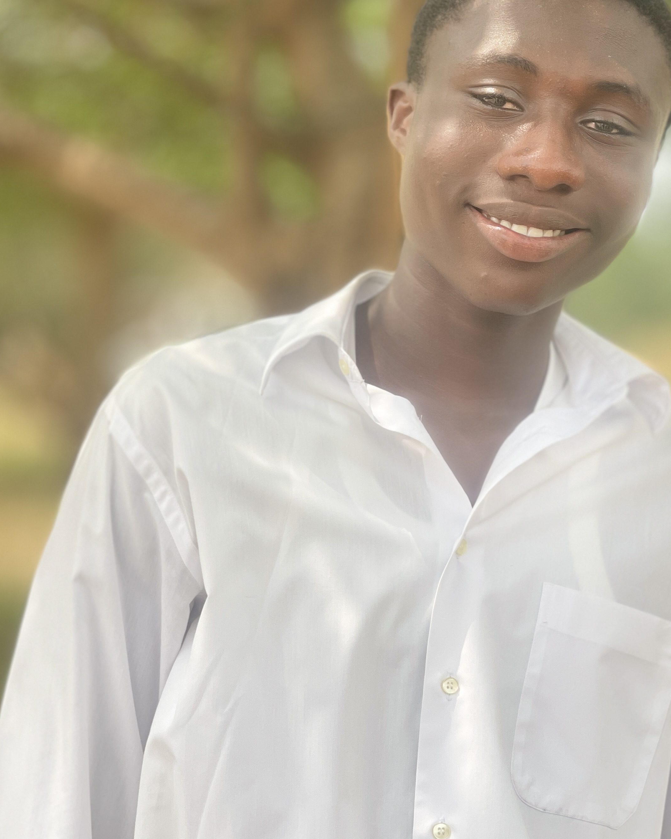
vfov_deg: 20.2
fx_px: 2358
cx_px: 365
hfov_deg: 16.2
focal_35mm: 95
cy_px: 390
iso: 25
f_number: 2.2
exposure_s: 1/257
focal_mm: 7.5
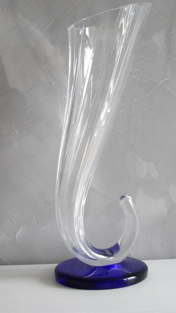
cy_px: 155
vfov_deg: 34.4
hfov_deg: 19.7
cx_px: 100
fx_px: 506
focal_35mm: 61
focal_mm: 11.5
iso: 200
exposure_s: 1/80
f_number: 3.4
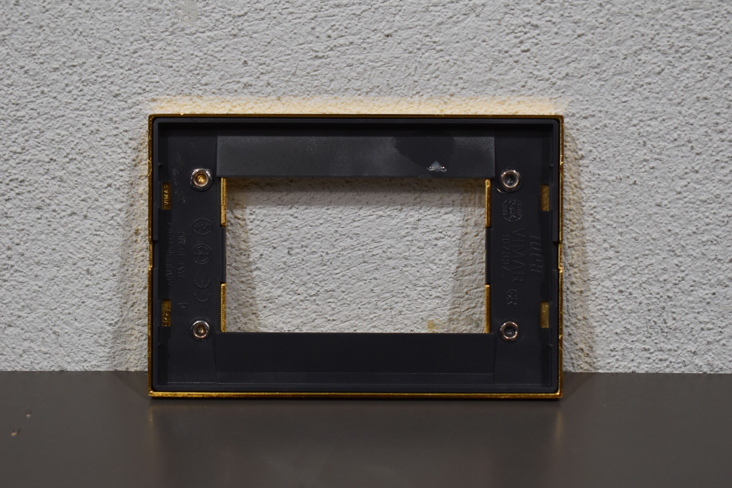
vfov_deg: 16.6
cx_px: 366
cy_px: 244
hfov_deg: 24.6
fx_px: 1677
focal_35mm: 82
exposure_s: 1/200
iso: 800
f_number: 5.6
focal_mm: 55
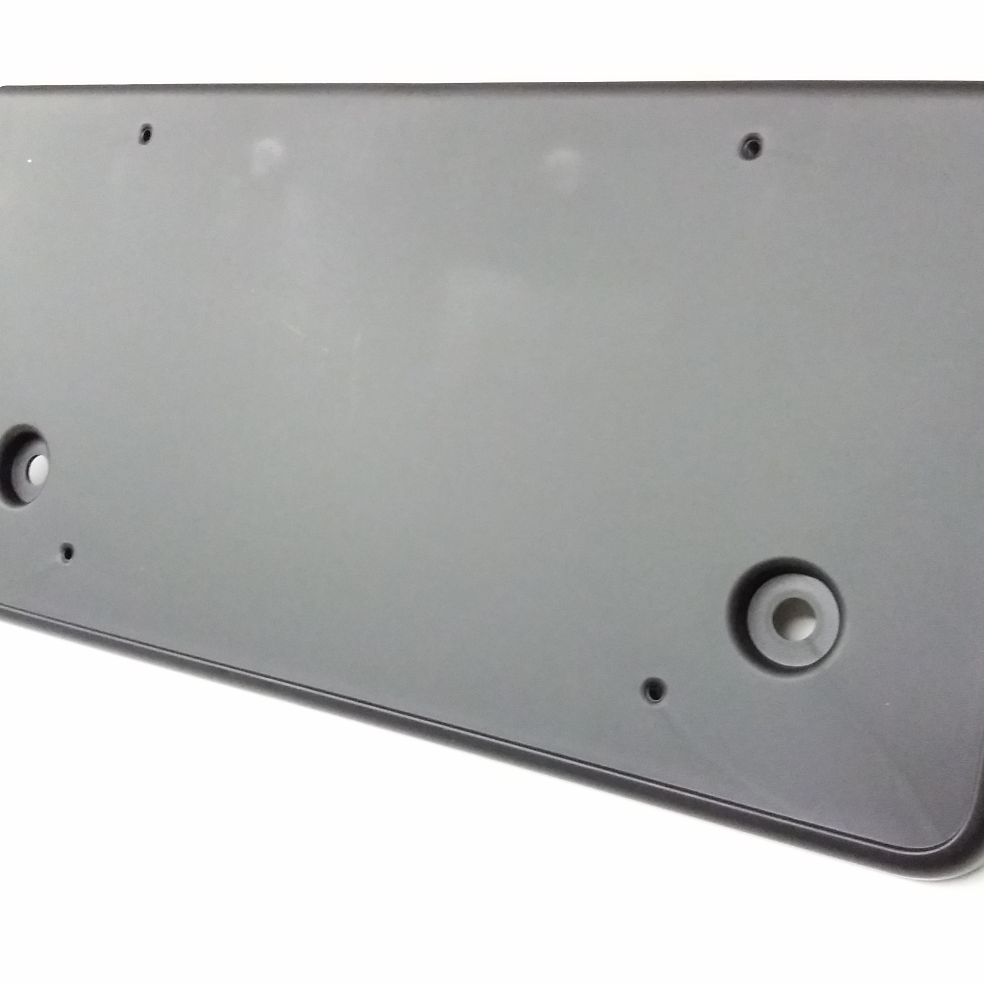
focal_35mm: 38
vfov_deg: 43.9
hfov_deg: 43.9
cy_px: 495
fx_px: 1222
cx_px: 508
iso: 640
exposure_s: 1/15
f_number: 2.4
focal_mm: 3.4
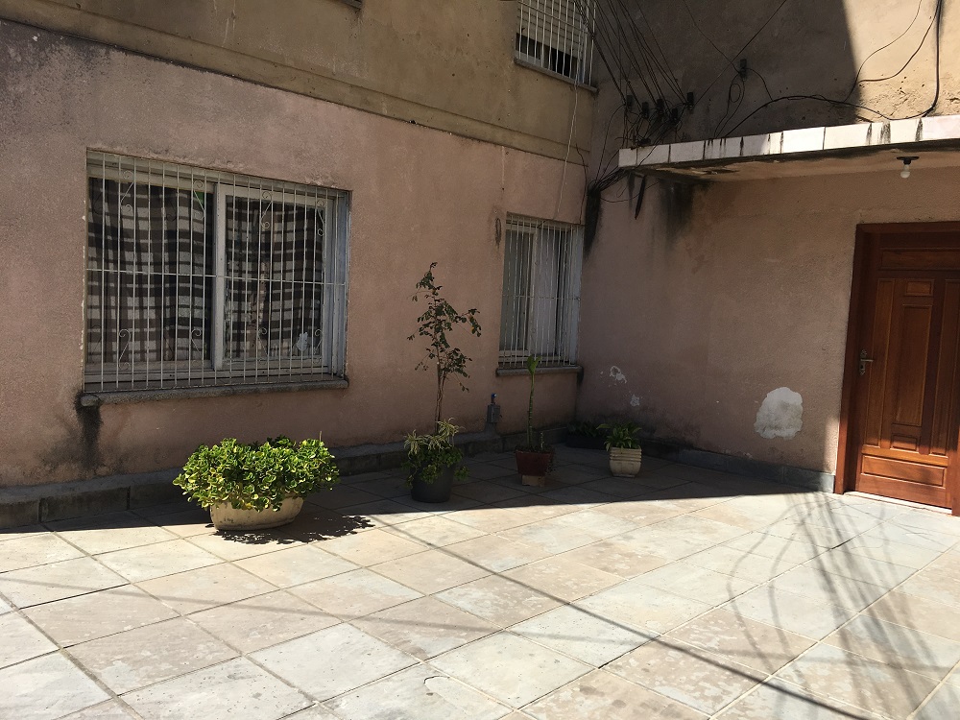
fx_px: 804
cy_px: 360
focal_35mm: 29
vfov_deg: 48.2
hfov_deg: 61.7
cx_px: 480
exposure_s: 1/1399
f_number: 2.2
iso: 25
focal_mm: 4.15
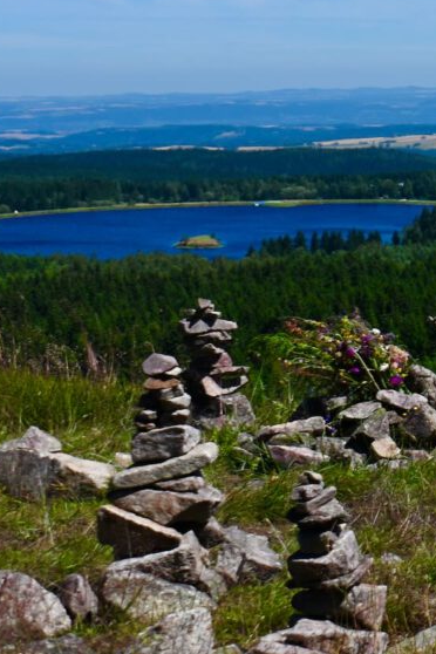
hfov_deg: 18.1
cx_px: 394
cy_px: 257
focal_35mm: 74
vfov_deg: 27.3
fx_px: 1344
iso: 100
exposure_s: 1/500
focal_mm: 25
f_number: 8
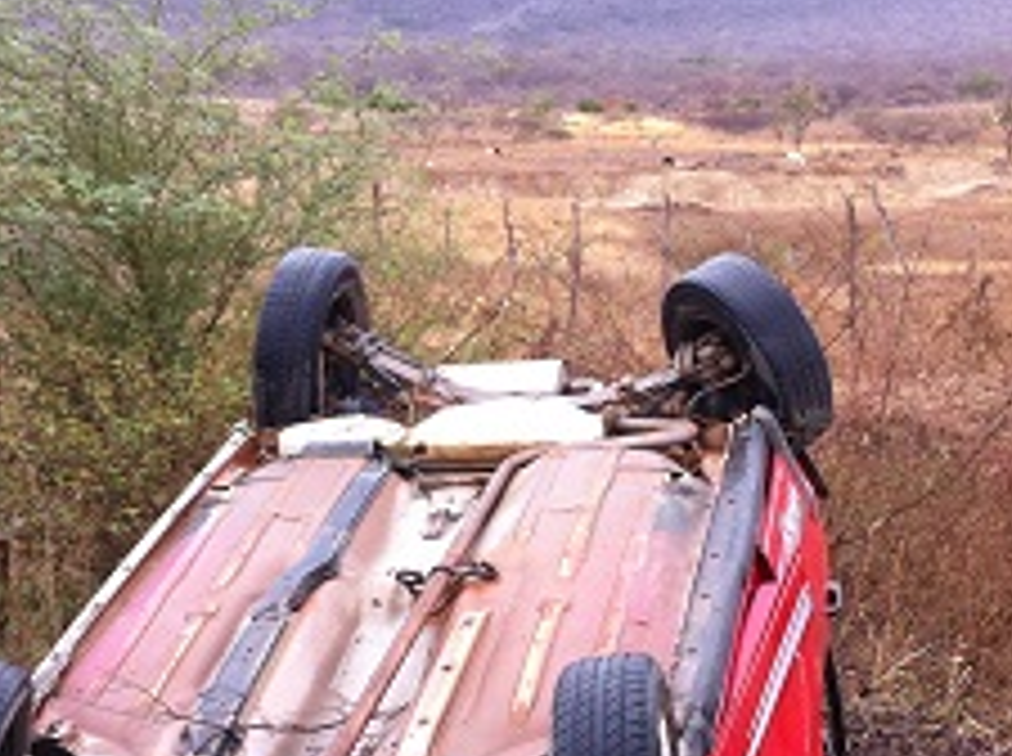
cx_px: 522
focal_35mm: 73
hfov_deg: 26.7
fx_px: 2131
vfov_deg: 19.8
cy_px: 673
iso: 80
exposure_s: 1/293
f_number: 2.8
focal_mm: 3.85
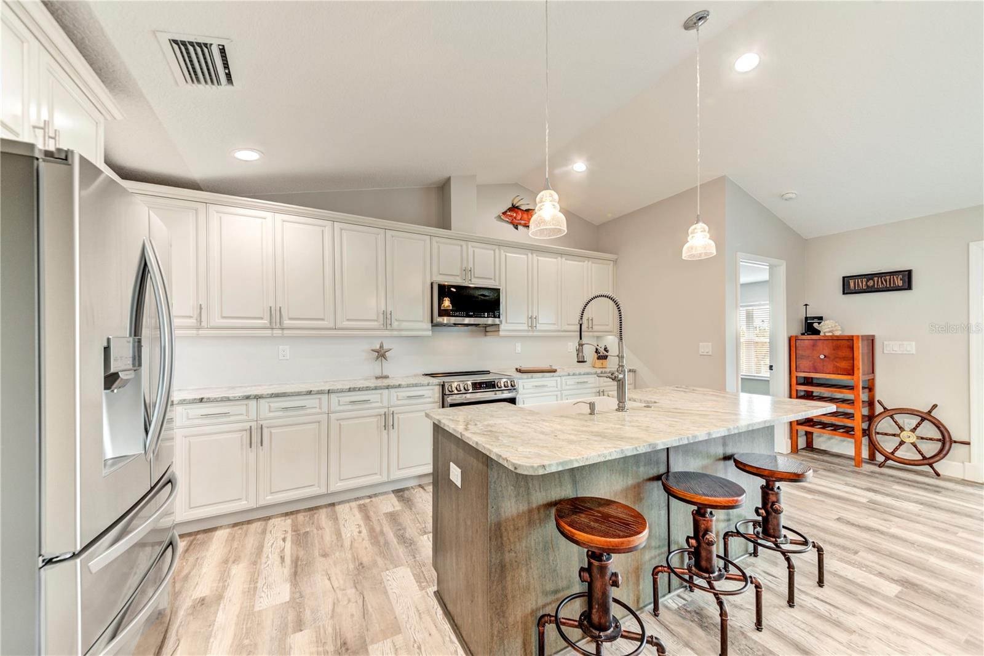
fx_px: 328
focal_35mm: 12
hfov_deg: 112.6
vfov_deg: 90.0
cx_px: 492
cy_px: 328
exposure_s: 1/10
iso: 400
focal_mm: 12
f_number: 8
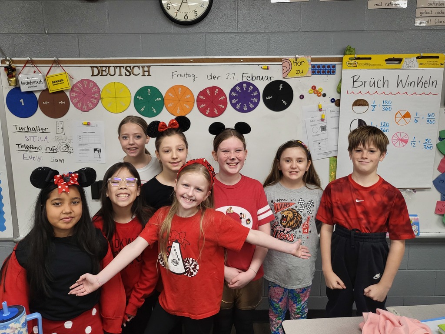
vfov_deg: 53.1
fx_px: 334
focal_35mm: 26
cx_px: 222
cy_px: 167
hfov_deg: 67.3
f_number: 1.8
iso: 160
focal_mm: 4.25
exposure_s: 1/120
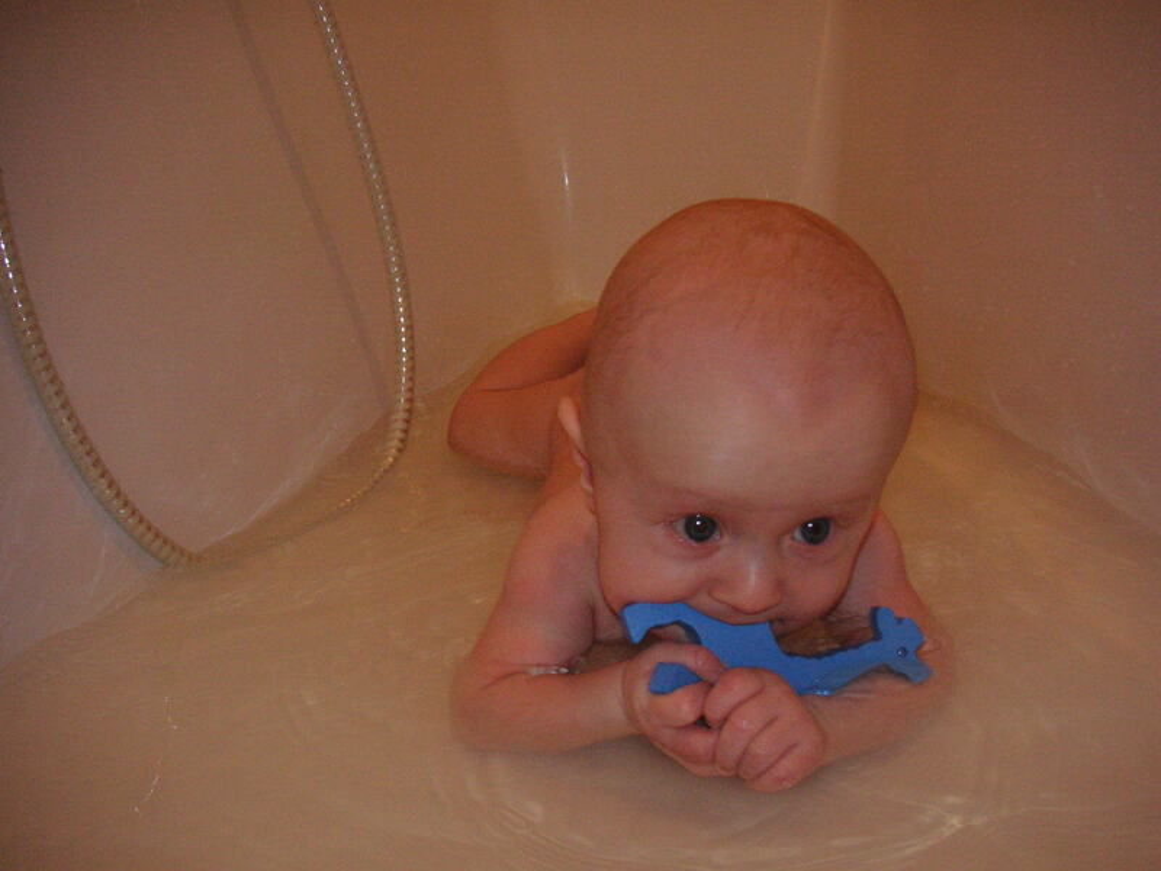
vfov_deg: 38.7
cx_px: 580
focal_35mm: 37
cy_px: 436
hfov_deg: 50.1
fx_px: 1241
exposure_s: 1/45
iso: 160
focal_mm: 6.1
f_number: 2.8
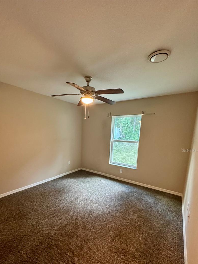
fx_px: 122
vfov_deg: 93.9
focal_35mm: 16
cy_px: 150
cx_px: 87
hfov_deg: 77.8
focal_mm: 2.22
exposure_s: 1/60
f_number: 2.2
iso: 400
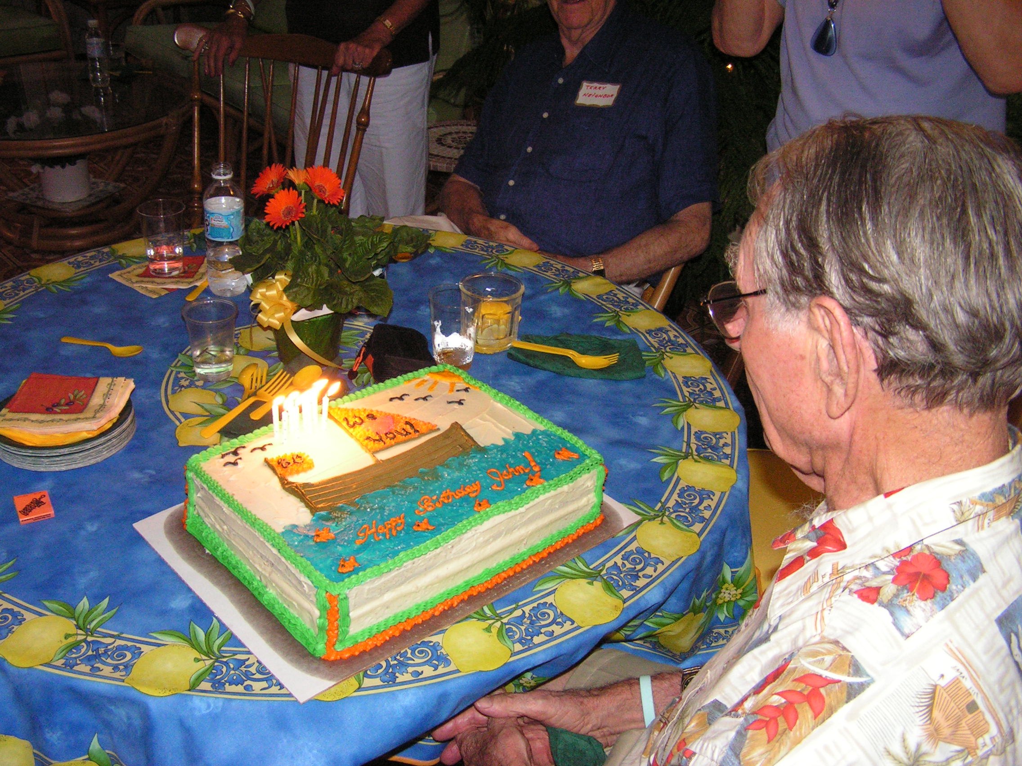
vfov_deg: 37.7
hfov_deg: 49.0
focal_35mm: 38
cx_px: 511
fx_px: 1122
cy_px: 383
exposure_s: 1/40
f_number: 2.8
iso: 200
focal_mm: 6.3
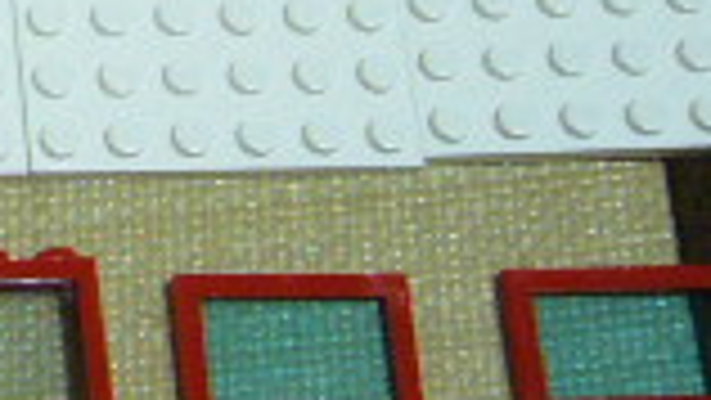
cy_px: -234
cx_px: -576
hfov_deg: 12.7
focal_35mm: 154
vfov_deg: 7.7
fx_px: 2904
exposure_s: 1/8
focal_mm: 5.8
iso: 200
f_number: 2.8
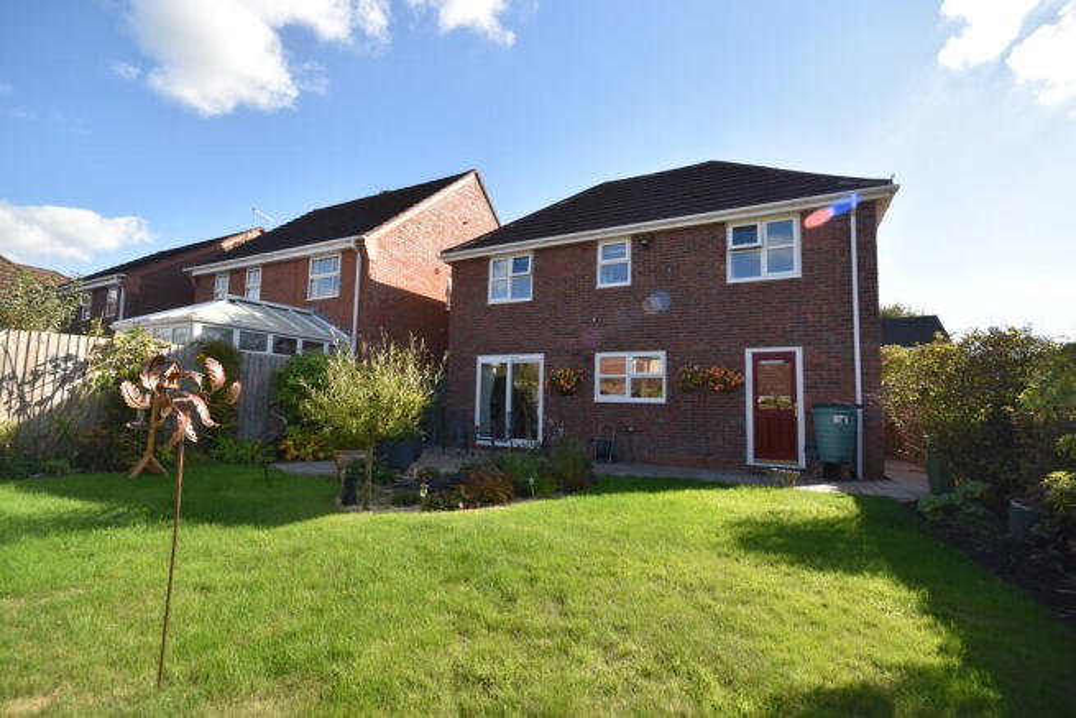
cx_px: 538
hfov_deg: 100.4
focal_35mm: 15
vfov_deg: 77.4
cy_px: 359
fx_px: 448
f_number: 8
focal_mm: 10
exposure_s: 1/250
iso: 200
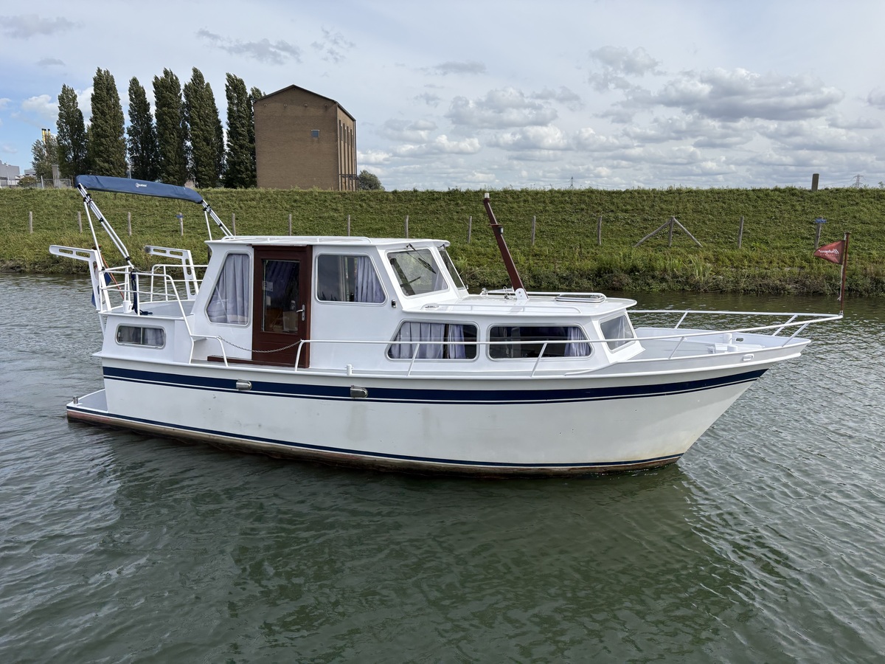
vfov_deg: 53.1
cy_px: 332
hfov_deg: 67.3
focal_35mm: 26
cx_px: 442
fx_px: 665
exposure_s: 1/3448
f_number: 1.6
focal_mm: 5.96
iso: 50
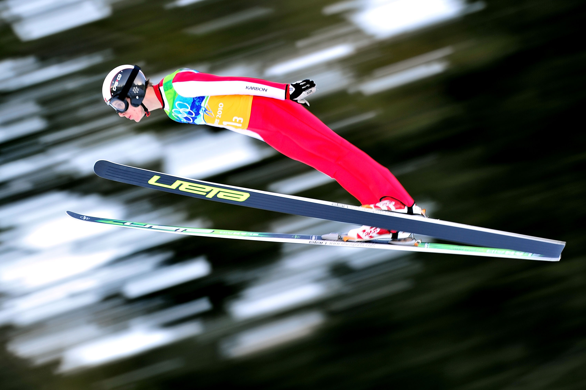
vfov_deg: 2.7
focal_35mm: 500
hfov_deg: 4.1
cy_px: 195
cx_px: 293
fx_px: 8136
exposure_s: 1/60
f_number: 7.1
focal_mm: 500
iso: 200
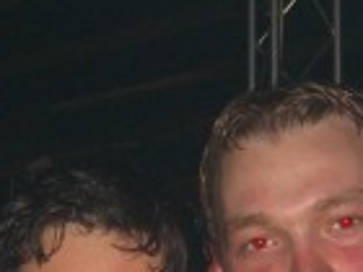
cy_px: 495
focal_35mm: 163
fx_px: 1709
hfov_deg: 12.1
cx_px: 83
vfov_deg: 8.7
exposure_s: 1/60
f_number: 2.8
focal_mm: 7.9
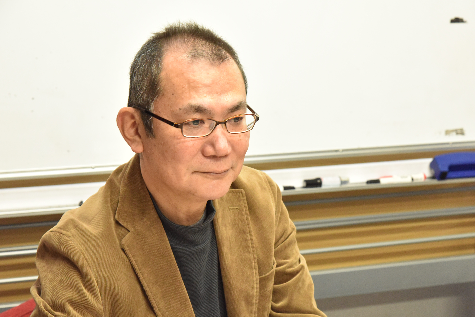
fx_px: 1241
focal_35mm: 94
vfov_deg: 14.6
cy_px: 169
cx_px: 242
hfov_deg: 21.7
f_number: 7.1
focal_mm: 86
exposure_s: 1/25
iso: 6400
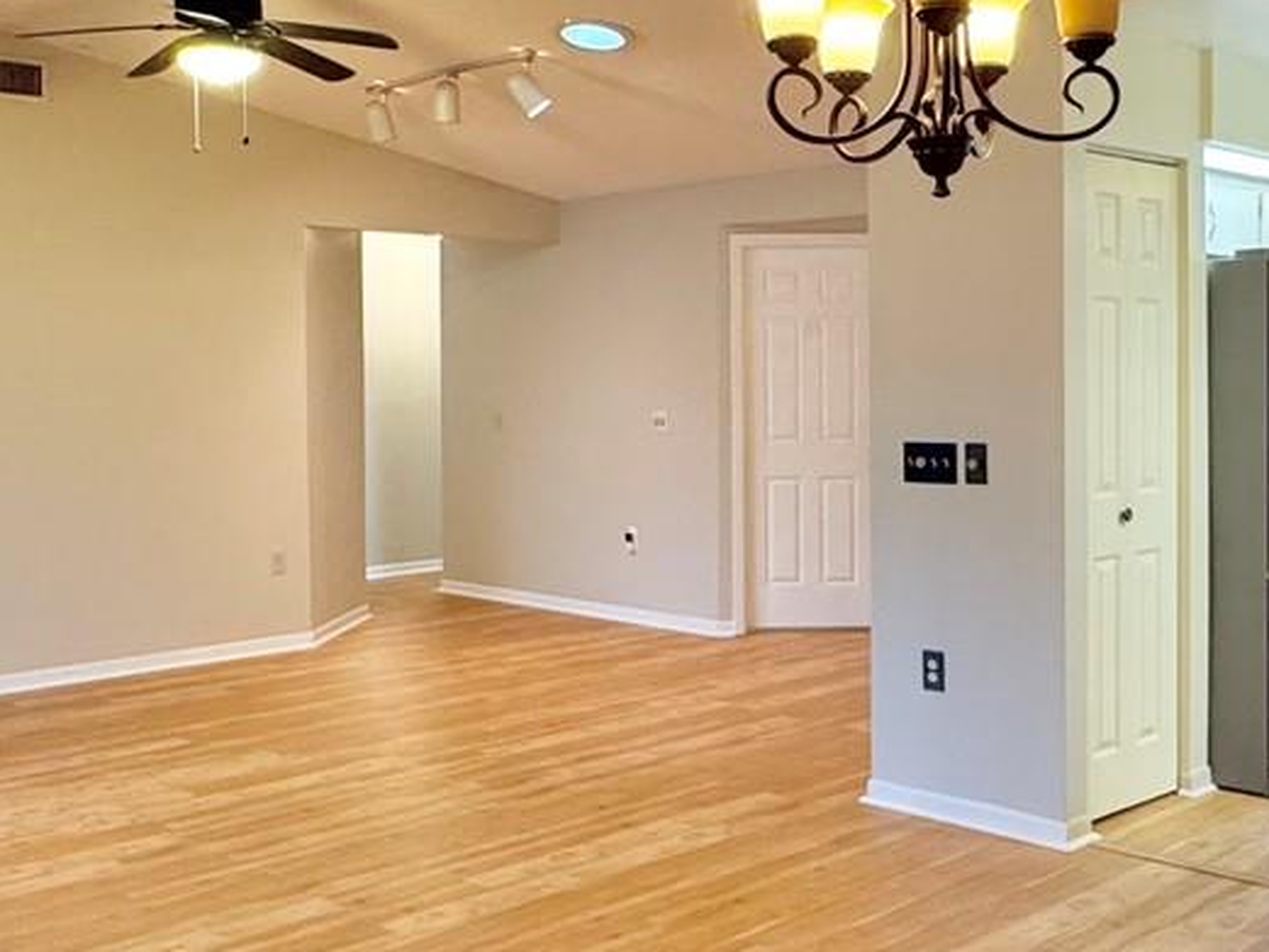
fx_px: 1577
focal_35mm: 43
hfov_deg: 43.7
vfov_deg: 33.6
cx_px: 736
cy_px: 407
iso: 320
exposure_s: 1/60
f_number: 2.2
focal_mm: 2.22
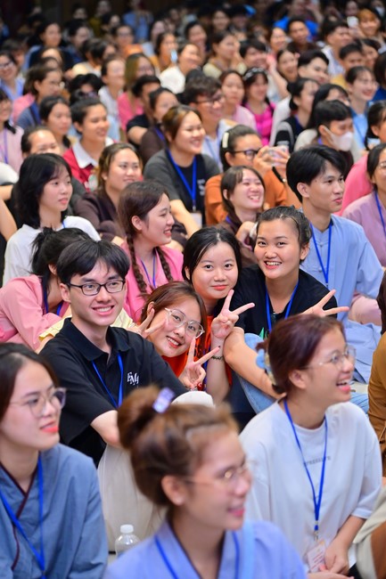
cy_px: 290
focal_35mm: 120
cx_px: 193
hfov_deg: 11.4
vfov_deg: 17.1
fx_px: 1931
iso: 1600
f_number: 4
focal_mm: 120
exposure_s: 1/125
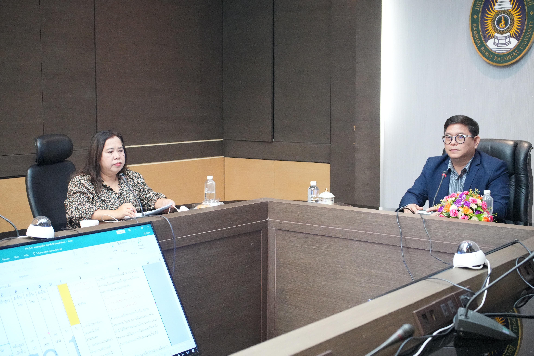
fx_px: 727
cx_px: 267
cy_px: 178
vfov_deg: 27.5
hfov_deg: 40.3
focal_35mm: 49
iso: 12800
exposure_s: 1/250
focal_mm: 49
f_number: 4.5
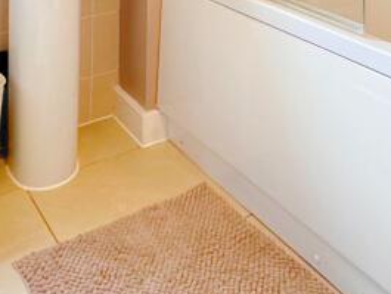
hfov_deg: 35.4
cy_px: -192
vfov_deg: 21.1
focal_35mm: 54
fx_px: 610
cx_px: 235
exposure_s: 1/50
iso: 200
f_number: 2.2
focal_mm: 2.22
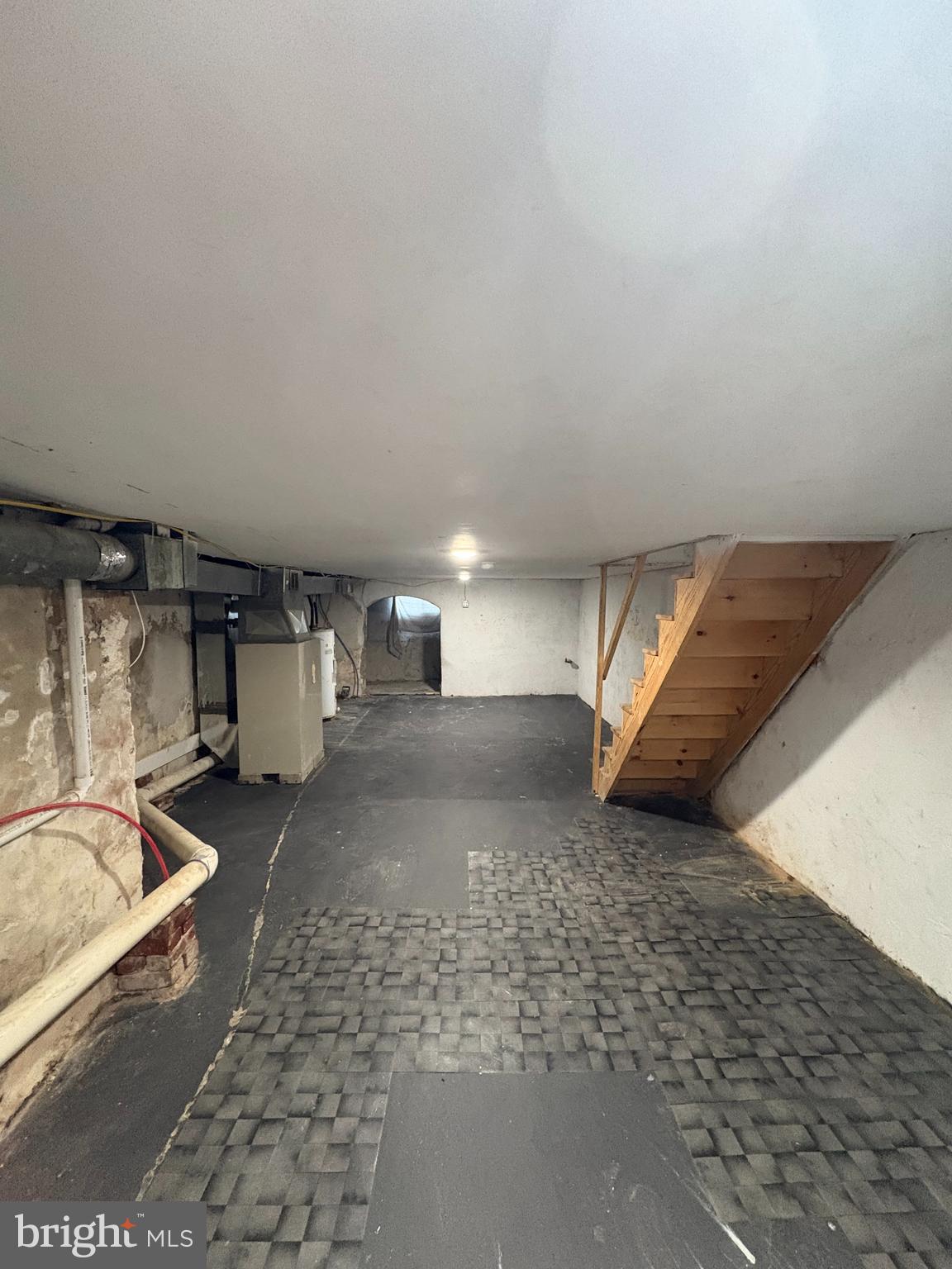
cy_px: 634
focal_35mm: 14
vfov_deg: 102.1
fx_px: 513
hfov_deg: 85.7
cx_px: 476
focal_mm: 2.22
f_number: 2.2
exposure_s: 1/60
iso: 800
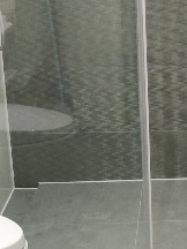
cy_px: 213
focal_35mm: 125
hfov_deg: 11.7
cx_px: 190
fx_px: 900
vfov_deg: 15.6
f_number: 1.65
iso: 1000
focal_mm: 4.75
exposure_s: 1/50
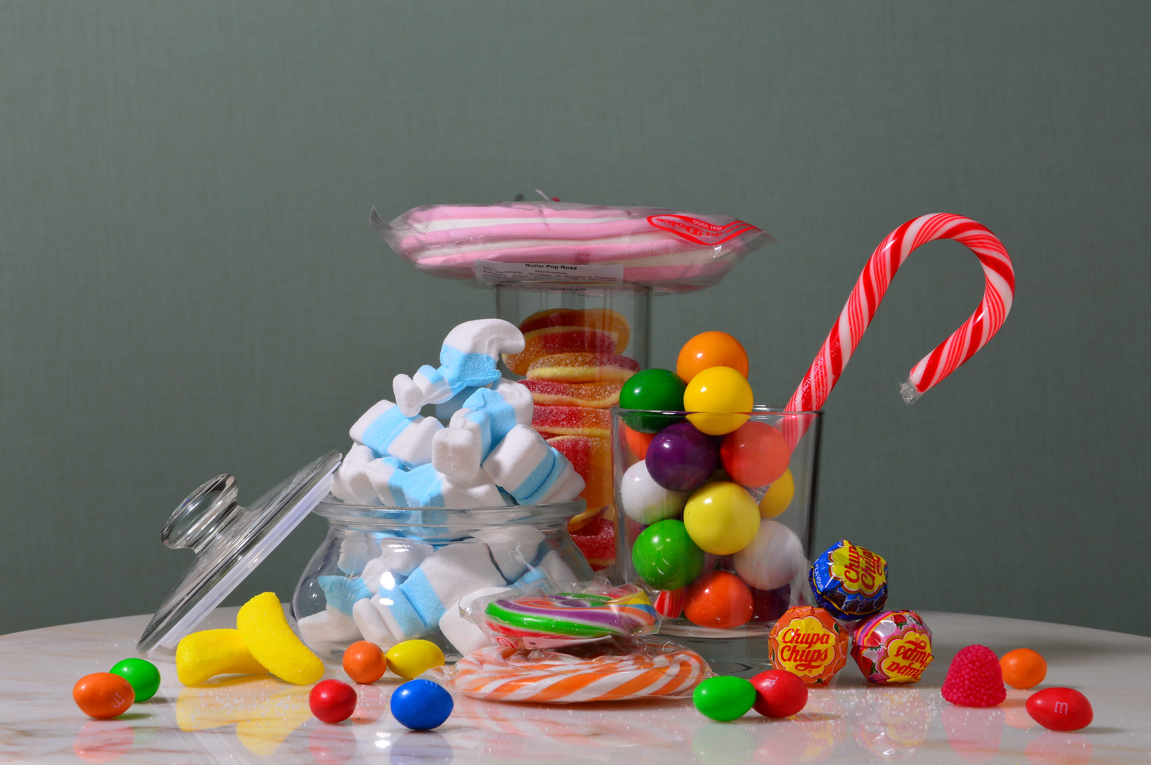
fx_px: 2635
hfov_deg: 24.6
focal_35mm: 82
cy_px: 382
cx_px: 576
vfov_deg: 16.5
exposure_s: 1/2.5
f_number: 18
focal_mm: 55
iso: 100
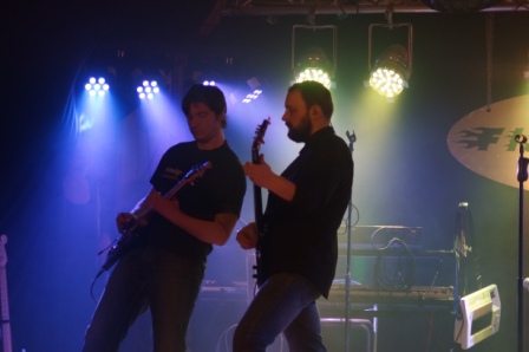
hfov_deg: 13.7
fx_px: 2202
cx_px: 264
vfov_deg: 9.1
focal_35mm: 150
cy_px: 176
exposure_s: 1/160
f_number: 4
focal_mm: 100
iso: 1600
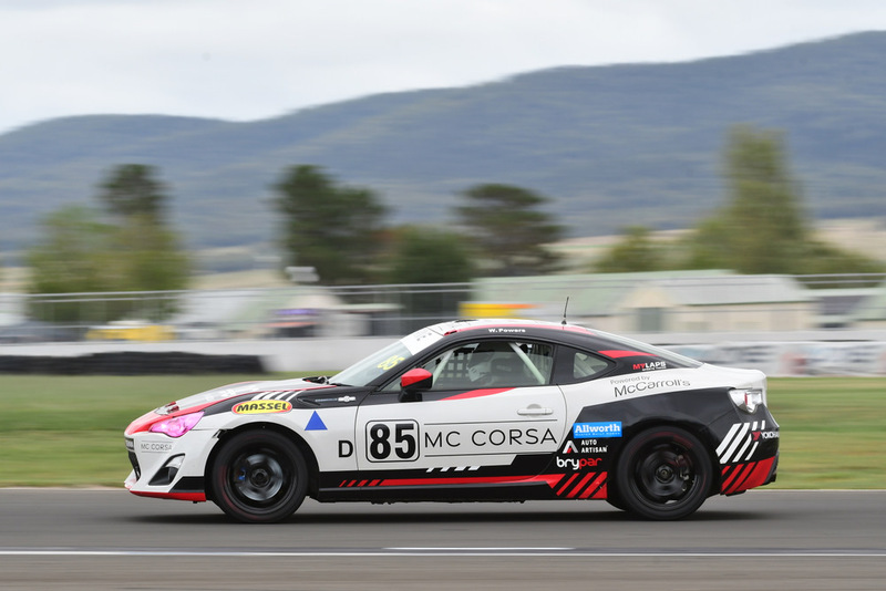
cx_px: 443
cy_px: 296
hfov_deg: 6.9
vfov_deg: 4.6
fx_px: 7386
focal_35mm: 300
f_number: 11
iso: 320
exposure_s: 1/200
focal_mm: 200
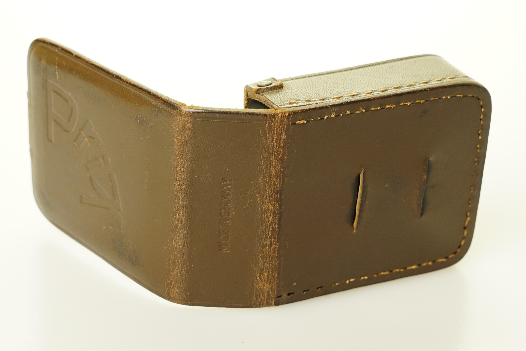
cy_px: 176
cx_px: 263
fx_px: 1227
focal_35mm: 84
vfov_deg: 16.3
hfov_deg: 24.2
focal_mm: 56
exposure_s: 1/13
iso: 1000
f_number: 10
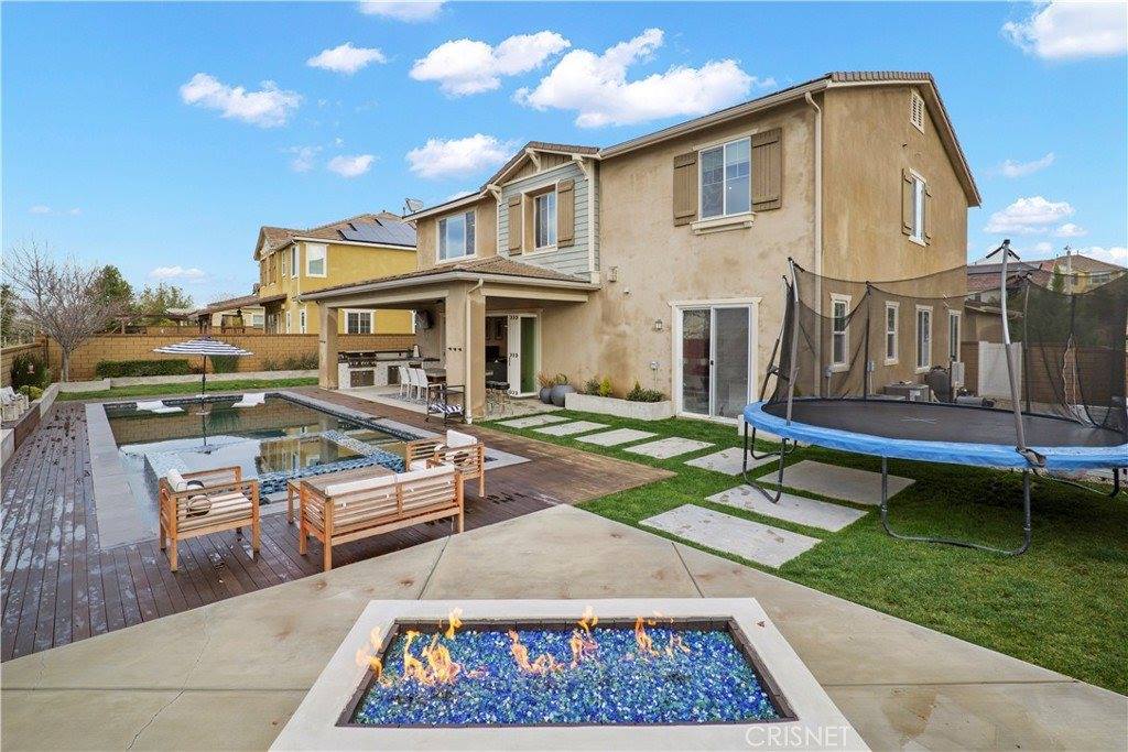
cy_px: 376
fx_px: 501
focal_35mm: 16
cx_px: 564
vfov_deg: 73.8
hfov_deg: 96.7
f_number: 8
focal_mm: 16
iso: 200
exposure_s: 1/125
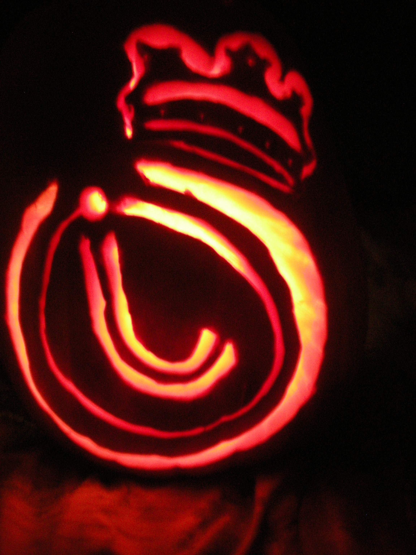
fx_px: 609
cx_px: 208
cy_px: 278
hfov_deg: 37.7
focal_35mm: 38
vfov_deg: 49.0
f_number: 3.1
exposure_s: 1
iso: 416
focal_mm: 6.3
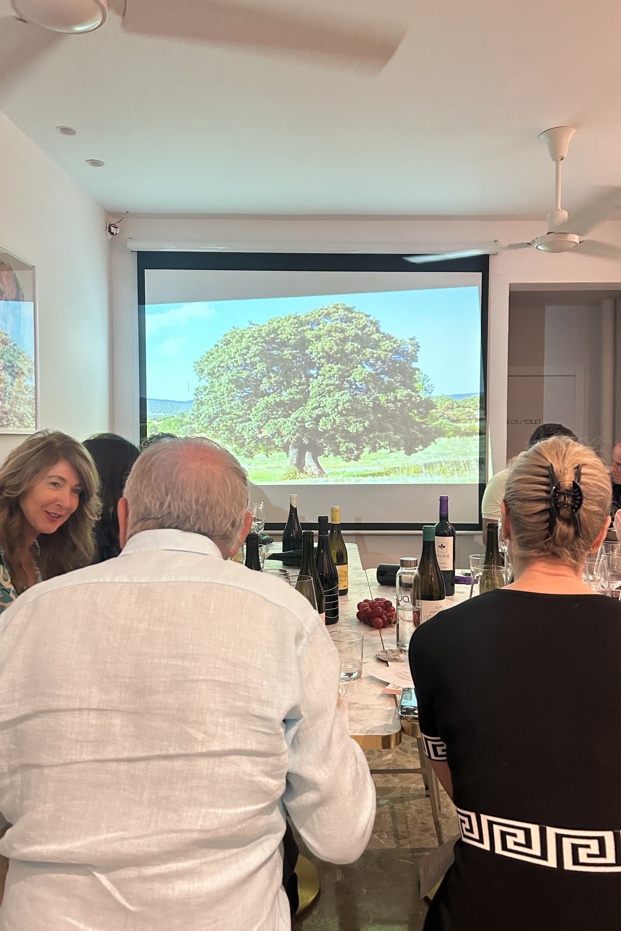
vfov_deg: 65.5
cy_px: 473
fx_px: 724
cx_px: 329
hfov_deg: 46.4
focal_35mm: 28
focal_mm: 5.7
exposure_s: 1/50
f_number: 1.5
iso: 320
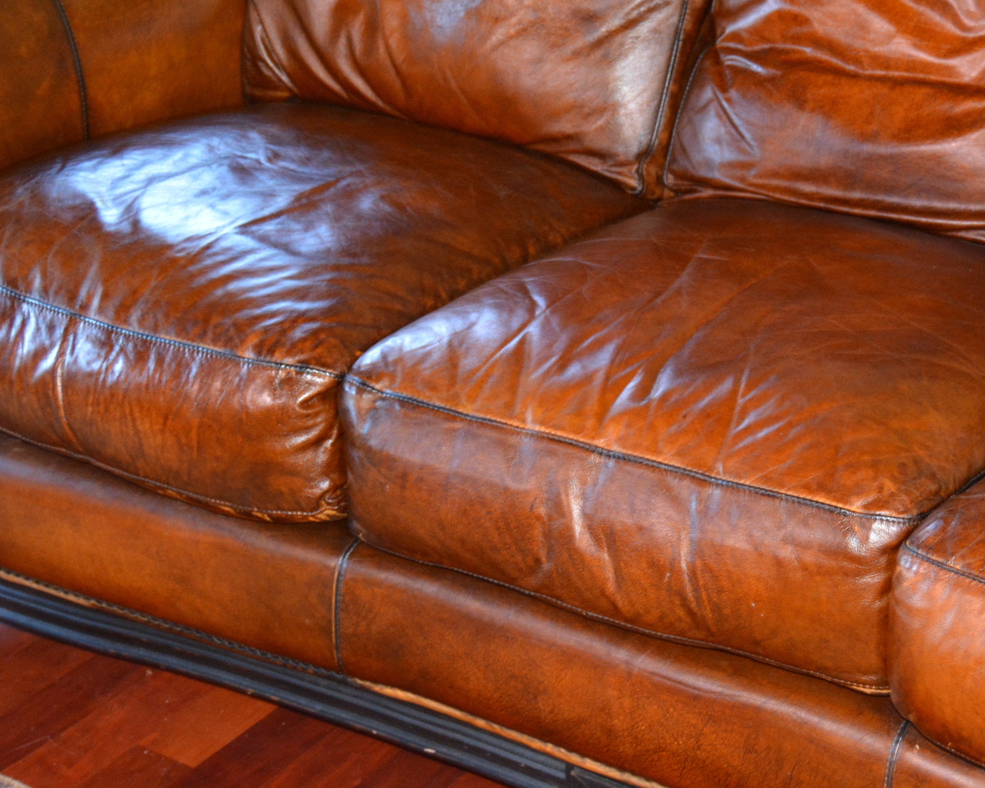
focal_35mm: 77
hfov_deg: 24.5
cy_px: 165
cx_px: 703
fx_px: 2245
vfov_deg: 19.7
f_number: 4
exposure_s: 1/60
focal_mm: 26
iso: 1000
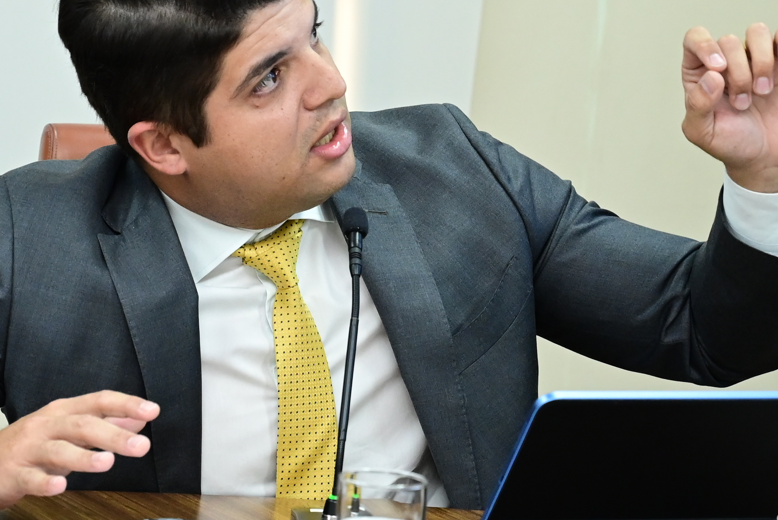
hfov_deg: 11.5
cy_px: 270
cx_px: 270
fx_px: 3850
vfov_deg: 7.7
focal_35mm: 178
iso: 3200
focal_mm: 70
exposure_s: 1/200
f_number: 4
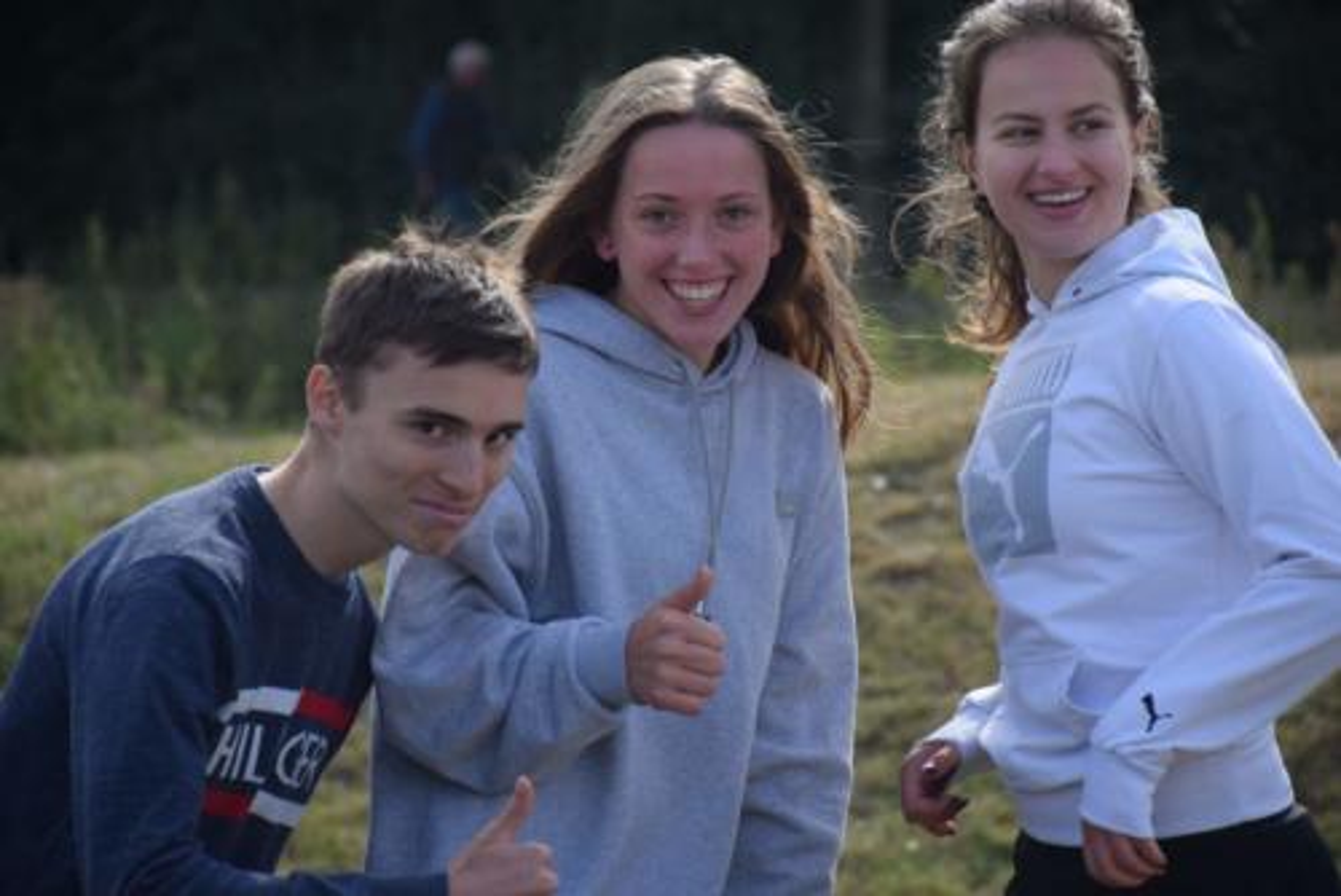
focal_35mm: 210
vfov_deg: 6.6
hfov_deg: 9.8
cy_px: 448
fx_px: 7827
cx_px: 670
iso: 500
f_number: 5.6
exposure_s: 1/1000
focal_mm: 140
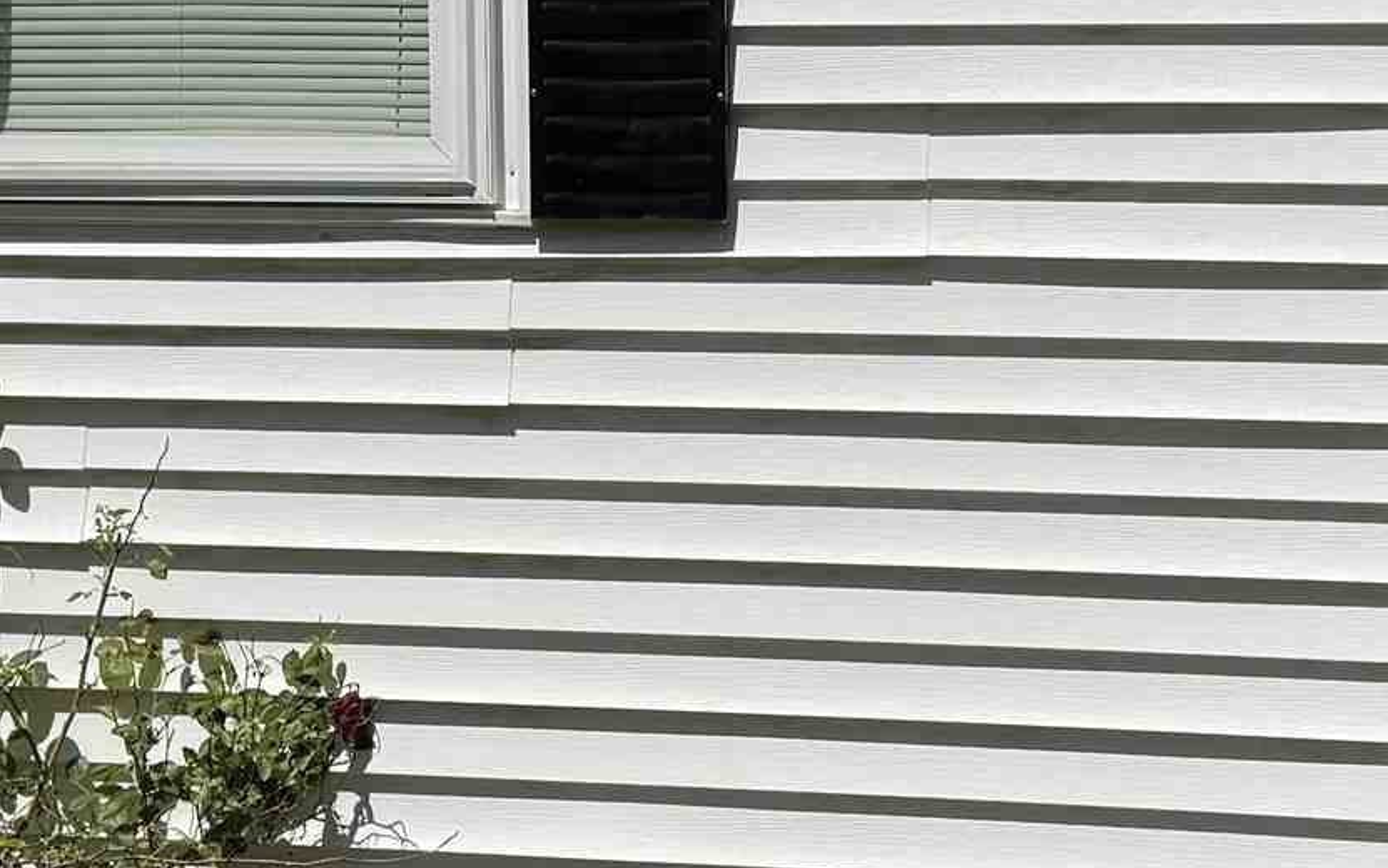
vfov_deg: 13.8
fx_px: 3557
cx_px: 907
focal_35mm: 94
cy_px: 125
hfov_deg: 22.0
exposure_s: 1/9091
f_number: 1.78
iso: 80
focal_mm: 6.76
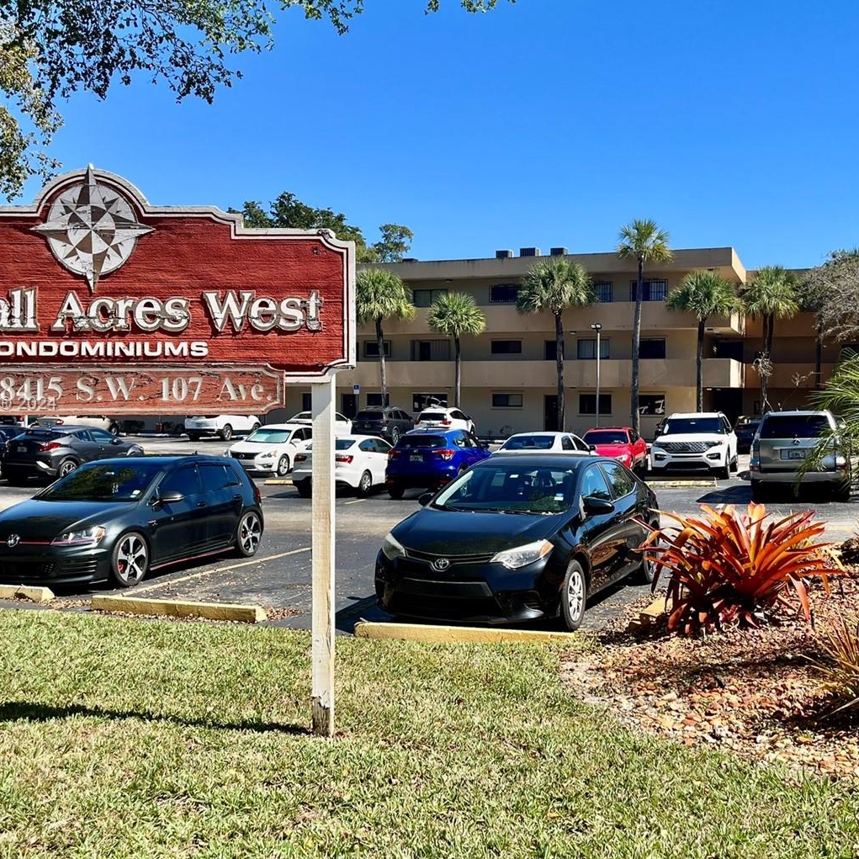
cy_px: 405
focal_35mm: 36
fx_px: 1011
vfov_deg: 46.0
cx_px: 461
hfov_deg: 46.0
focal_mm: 5.1
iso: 50
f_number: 1.6
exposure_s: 1/2463
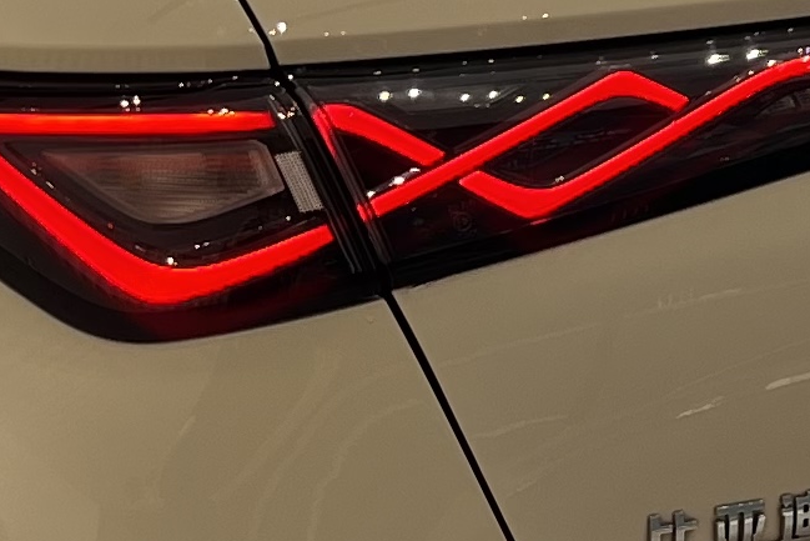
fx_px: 3781
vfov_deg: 8.2
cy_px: 269
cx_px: 237
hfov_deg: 12.2
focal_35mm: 168
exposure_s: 1/172
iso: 40
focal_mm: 5.7
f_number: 1.5
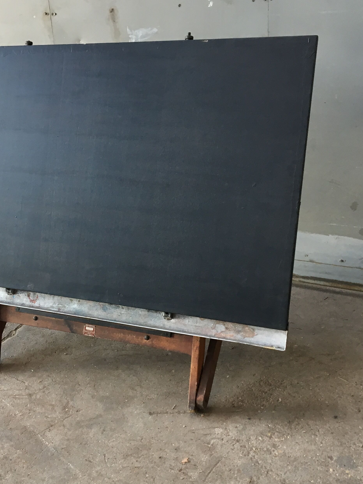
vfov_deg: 40.4
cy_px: 251
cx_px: 97
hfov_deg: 30.4
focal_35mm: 47
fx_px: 657
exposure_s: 1/33
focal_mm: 4.15
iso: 100
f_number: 2.2
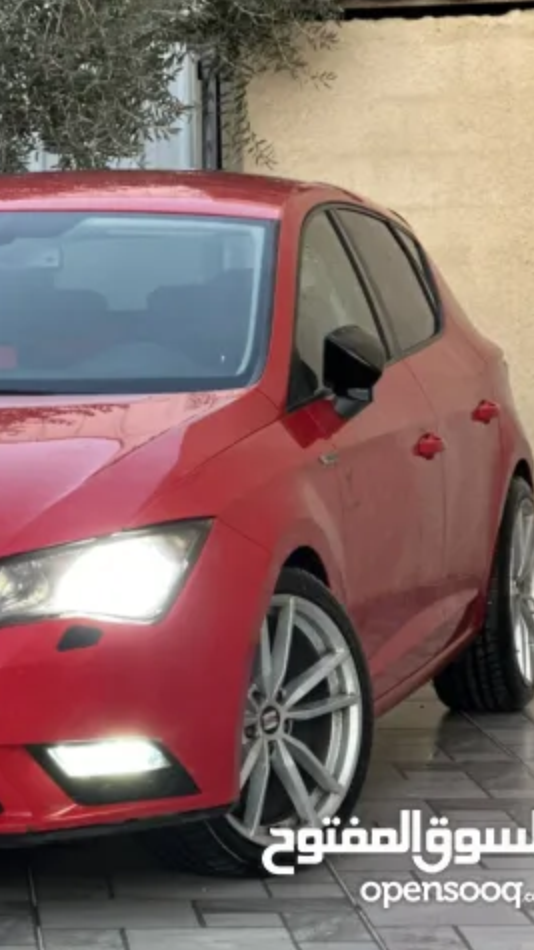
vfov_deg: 19.0
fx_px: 2846
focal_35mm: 113
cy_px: 476
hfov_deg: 10.6
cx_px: -38
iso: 250
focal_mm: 9
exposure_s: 1/89
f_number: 2.8
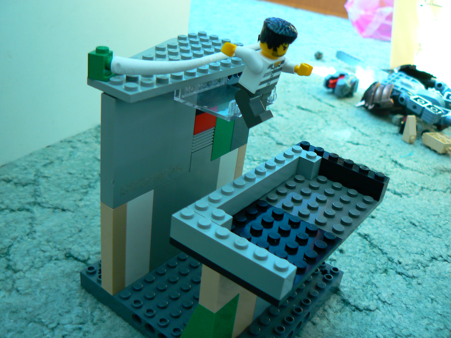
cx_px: 226
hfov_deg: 51.4
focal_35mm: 36
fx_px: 469
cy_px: 169
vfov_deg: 39.7
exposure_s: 1/8
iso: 80
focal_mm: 6
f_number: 2.8
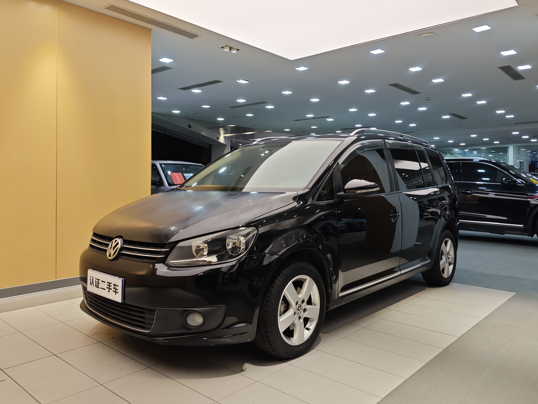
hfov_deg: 65.3
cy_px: 192
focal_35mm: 27
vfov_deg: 51.3
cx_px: 262
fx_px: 420
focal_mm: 8.7
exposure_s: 1/100
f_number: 1.9
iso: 64
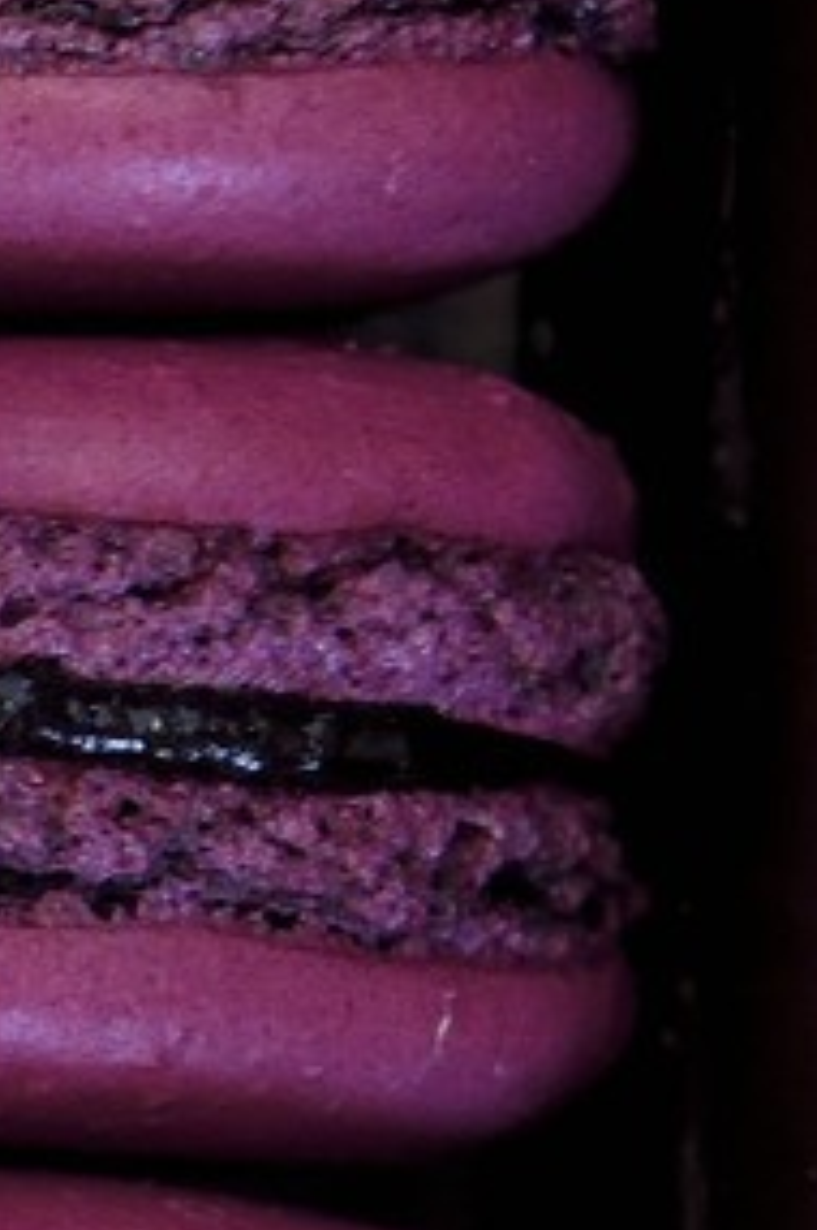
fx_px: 9929
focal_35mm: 291
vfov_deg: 7.1
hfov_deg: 4.4
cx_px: -2189
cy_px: 1329
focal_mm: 52
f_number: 6.3
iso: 1600
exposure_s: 1/60
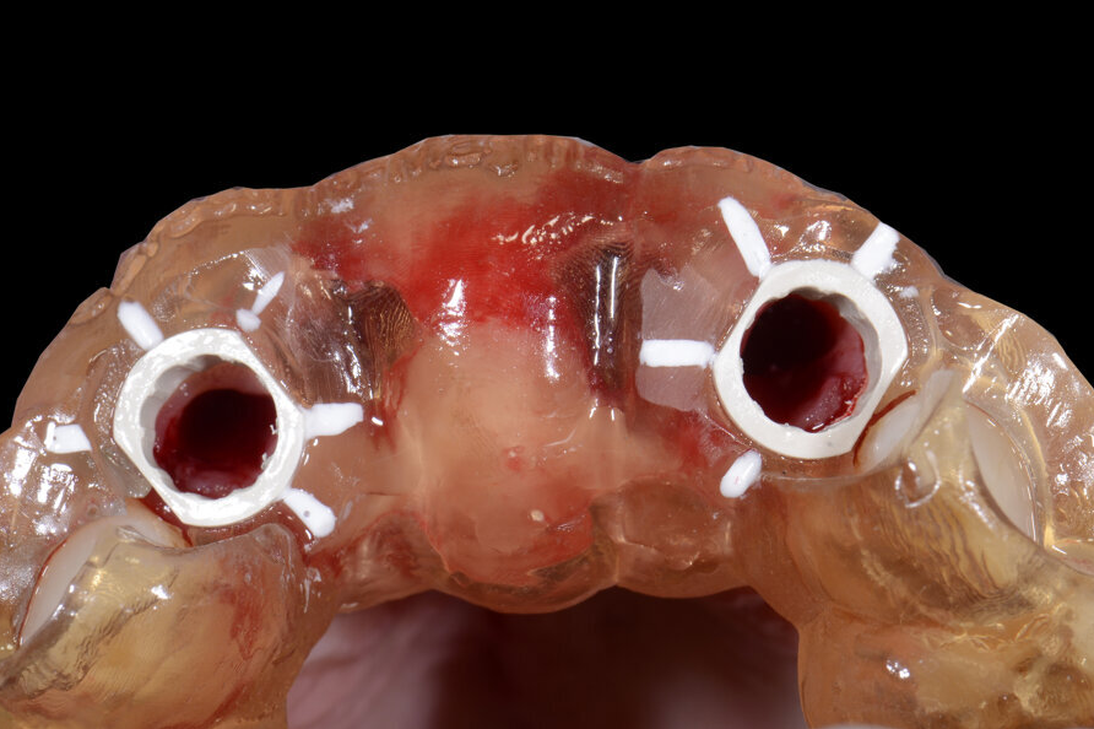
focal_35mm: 160
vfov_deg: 8.6
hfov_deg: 12.9
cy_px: 363
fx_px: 4845
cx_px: 553
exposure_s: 1/250
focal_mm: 105
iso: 200
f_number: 20
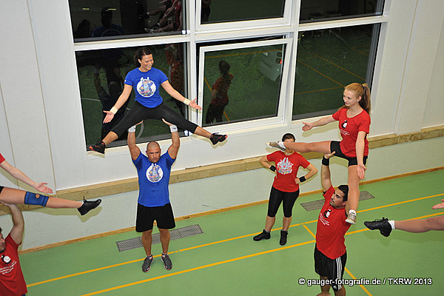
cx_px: 222
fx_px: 567
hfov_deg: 42.7
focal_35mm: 46
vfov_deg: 29.2
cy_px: 148
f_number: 2.8
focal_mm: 46
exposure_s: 1/250
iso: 640
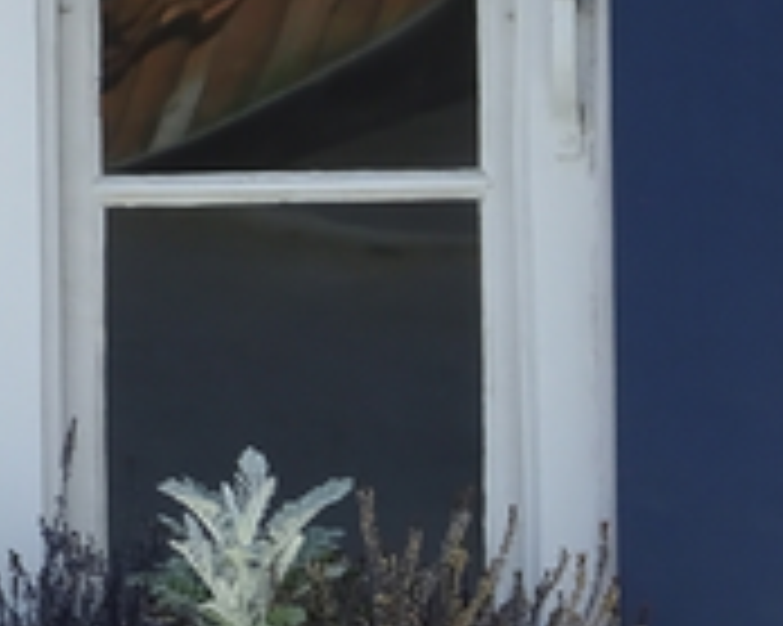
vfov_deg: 2.5
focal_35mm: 616
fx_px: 14267
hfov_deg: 3.1
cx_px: 958
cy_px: 14
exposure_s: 1/200
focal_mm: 62
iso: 200
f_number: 8
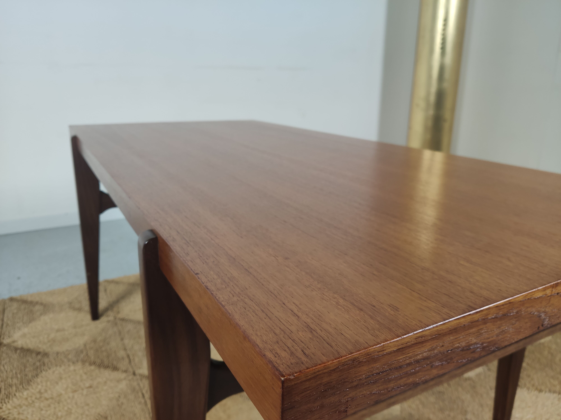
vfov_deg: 53.1
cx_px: 280
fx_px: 421
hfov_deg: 67.3
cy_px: 210
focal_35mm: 26
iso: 174
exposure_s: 1/100
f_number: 1.75
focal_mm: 4.75
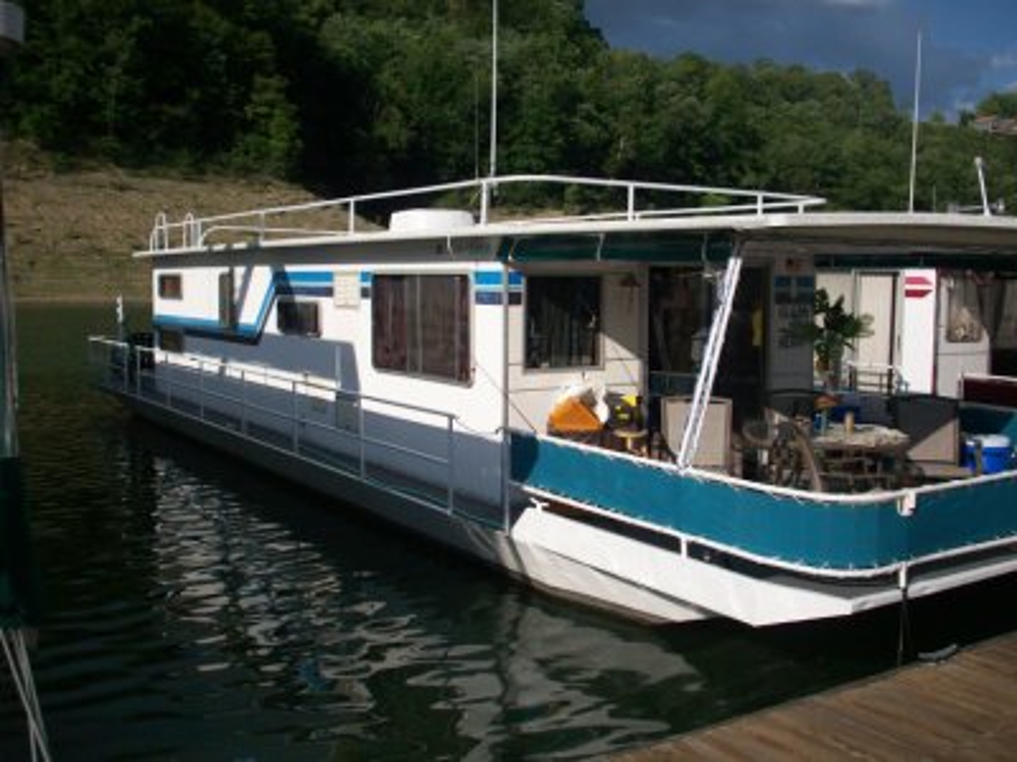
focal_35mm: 37
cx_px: 508
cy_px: 381
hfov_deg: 50.1
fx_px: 1087
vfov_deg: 38.7
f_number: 5.6
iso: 80
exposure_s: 1/588
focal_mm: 6.2
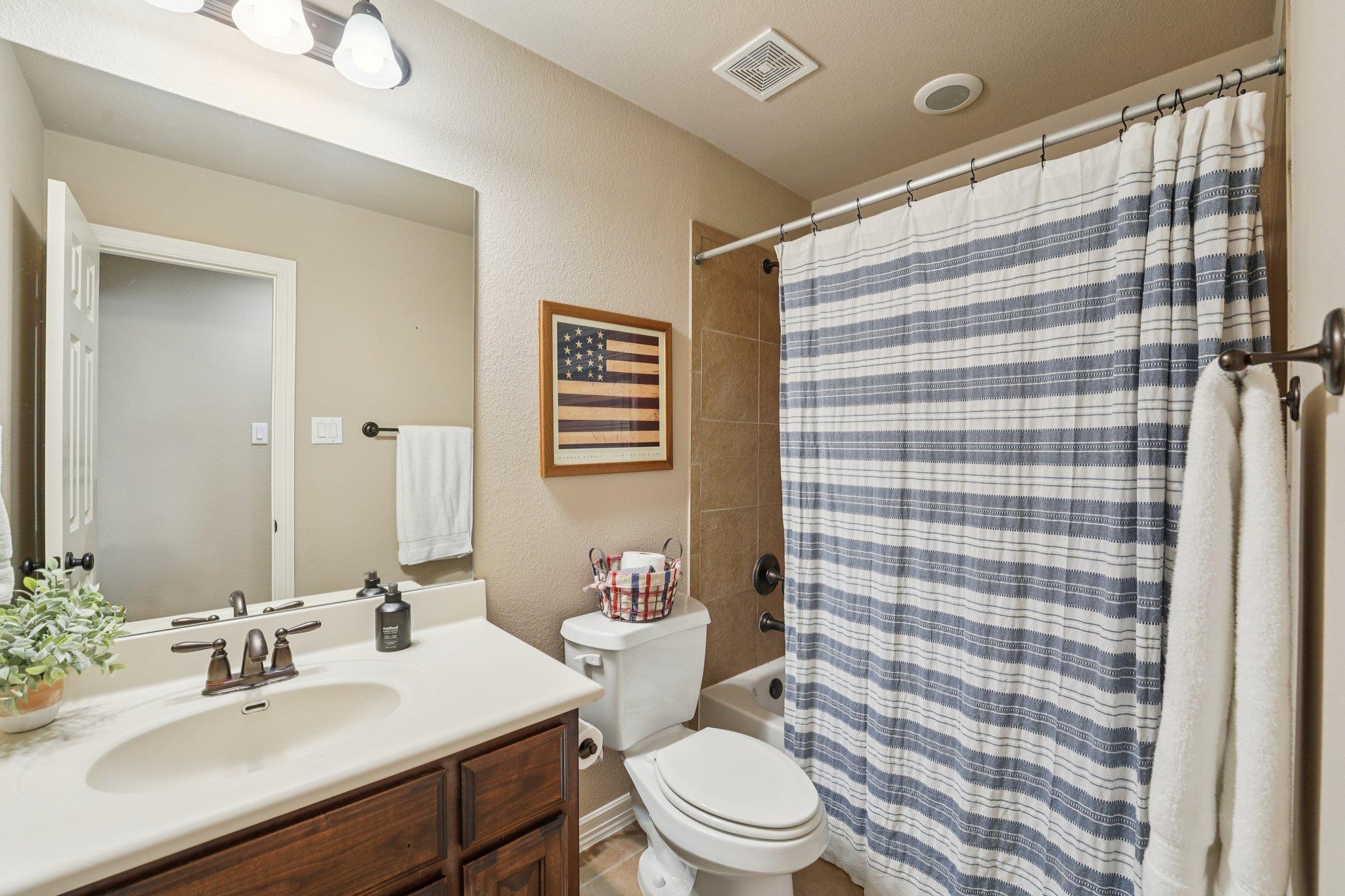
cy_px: 448
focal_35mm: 14
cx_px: 672
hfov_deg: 104.3
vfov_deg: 81.2
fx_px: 523
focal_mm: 14
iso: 400
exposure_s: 1/13
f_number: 8
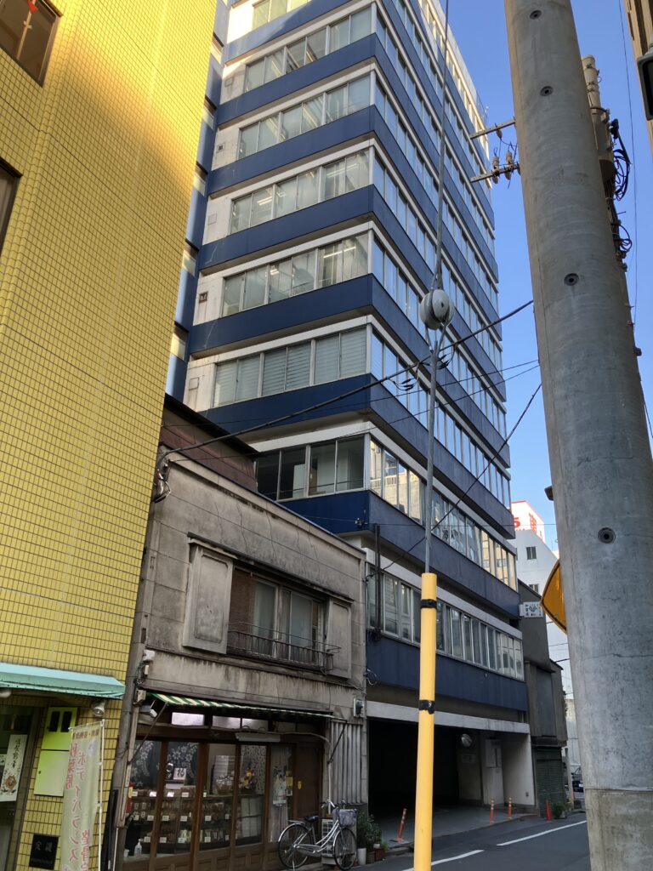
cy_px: 436
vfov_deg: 63.4
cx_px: 326
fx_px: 704
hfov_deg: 49.7
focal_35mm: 28
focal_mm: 3.99
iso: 25
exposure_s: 1/150
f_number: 1.8
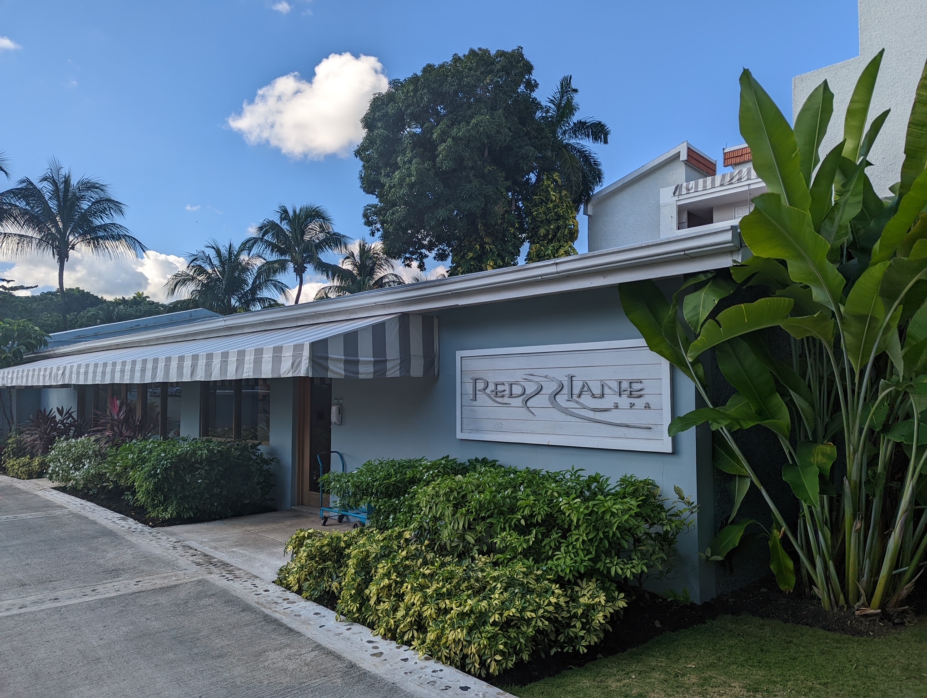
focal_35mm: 24
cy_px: 349
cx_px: 464
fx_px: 644
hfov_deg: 71.5
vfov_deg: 56.9
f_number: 1.85
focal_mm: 6.81
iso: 61
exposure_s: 1/2288
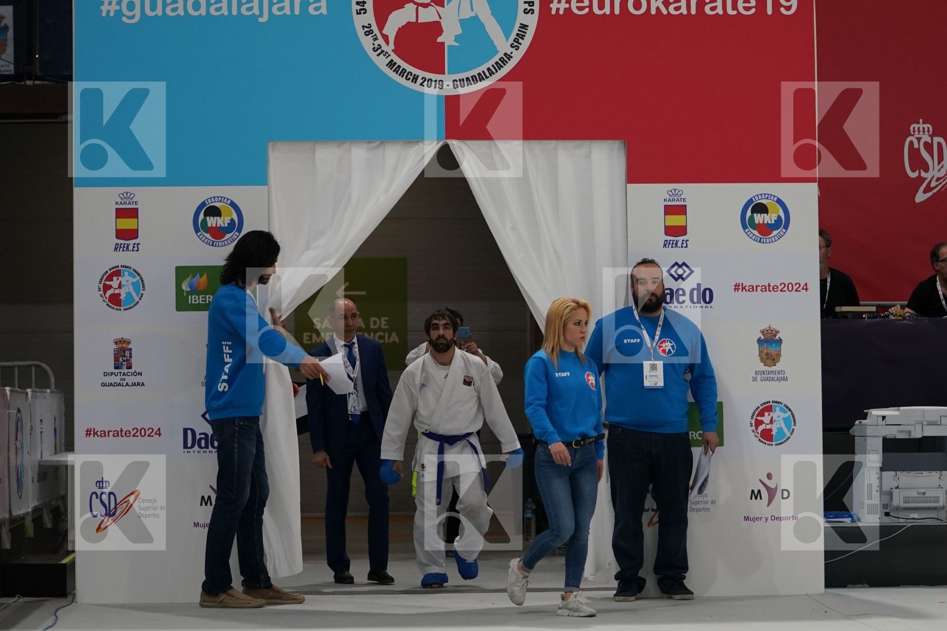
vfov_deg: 13.0
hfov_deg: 19.5
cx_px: 474
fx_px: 2762
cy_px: 316
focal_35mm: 105
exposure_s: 1/1000
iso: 2000
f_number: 2.8
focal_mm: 70
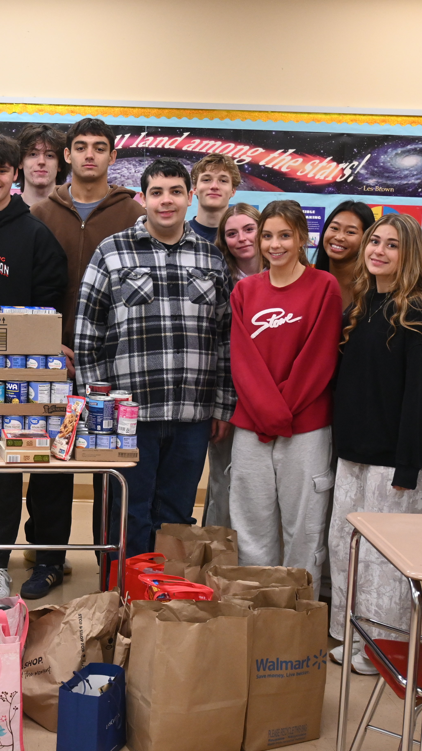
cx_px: 41
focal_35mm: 60
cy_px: 378
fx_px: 1190
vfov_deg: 35.0
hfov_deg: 19.7
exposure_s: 1/40
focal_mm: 25
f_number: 4.2
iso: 1400
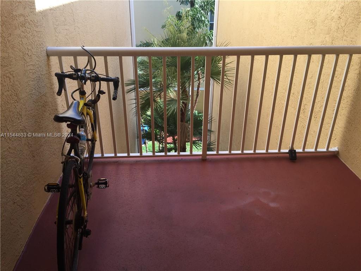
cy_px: 136
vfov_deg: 48.2
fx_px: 302
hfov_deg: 61.7
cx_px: 180
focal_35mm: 29
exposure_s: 1/366
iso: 32
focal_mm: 4.15
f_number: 2.2
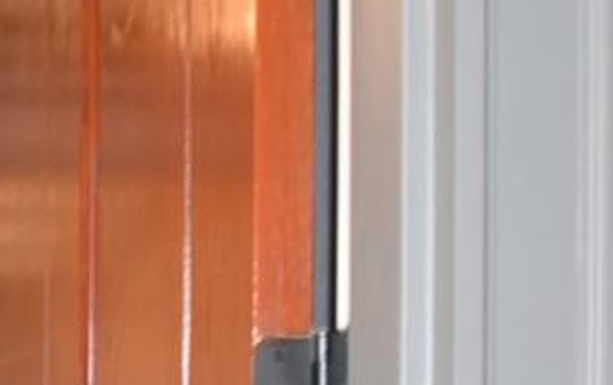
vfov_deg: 9.7
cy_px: 661
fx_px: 2157
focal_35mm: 129
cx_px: -575
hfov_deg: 13.9
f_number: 4
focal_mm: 16
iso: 800
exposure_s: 1/60
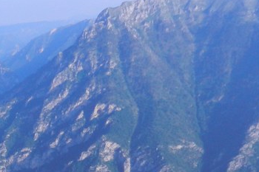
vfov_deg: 18.2
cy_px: 218
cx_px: -40
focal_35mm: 70
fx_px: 503
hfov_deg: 26.2
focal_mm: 4
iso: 160
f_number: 3.4
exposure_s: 1/1000
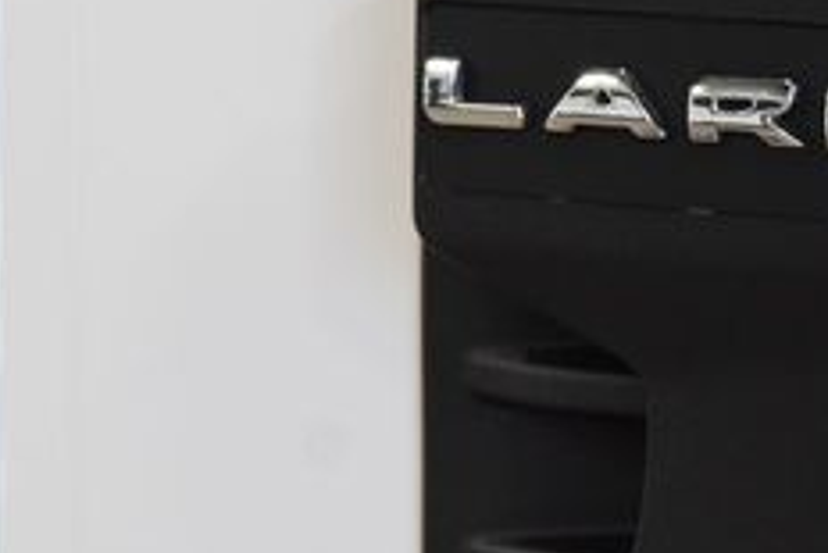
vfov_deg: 4.7
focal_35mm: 290
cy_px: 80
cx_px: 757
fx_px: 6674
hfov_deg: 7.1
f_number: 7.1
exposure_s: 1/30
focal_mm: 70
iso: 1250
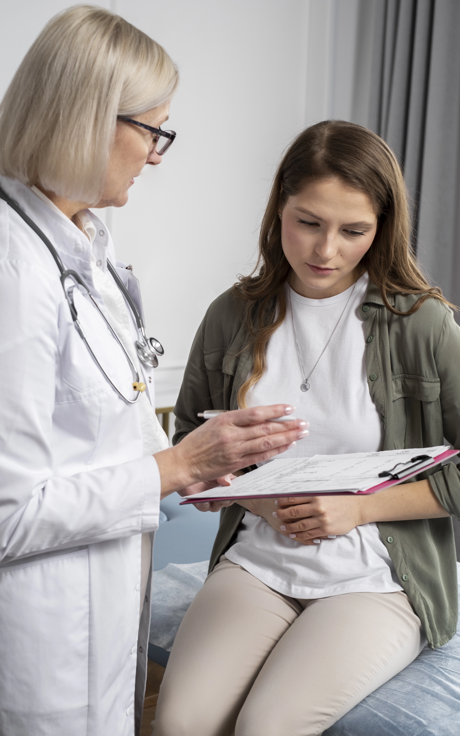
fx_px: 1103
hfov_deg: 23.6
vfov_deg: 36.9
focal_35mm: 55
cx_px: 219
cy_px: 374
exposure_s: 1/160
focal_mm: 35
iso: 250
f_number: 3.6
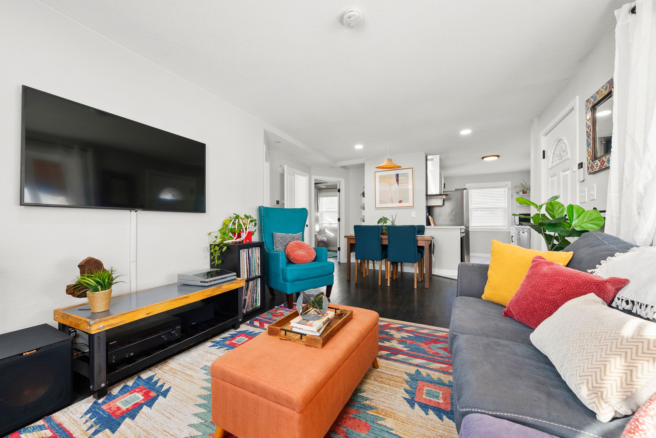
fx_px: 255
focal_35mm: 14
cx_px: 328
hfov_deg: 104.2
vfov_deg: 81.3
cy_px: 219
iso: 500
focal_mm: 14
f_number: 8
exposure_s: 1/10
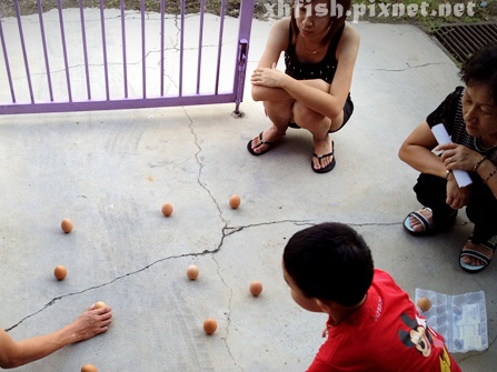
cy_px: 231
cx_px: 166
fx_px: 675
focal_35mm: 47
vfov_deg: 30.7
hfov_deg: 40.0
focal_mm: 4.28
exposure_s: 1/204
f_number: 2.4
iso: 64
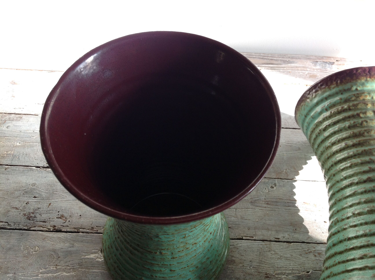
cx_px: 188
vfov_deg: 40.6
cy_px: 140
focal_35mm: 35
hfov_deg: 52.7
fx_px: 379
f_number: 2.4
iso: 50
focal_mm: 4.28
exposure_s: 1/60
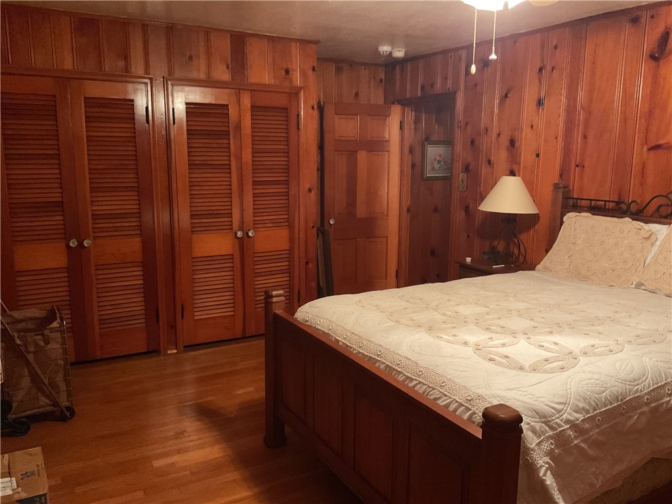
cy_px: 252
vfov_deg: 48.2
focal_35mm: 29
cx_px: 336
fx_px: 563
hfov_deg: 61.7
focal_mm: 3
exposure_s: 1/30
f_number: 1.8
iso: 500
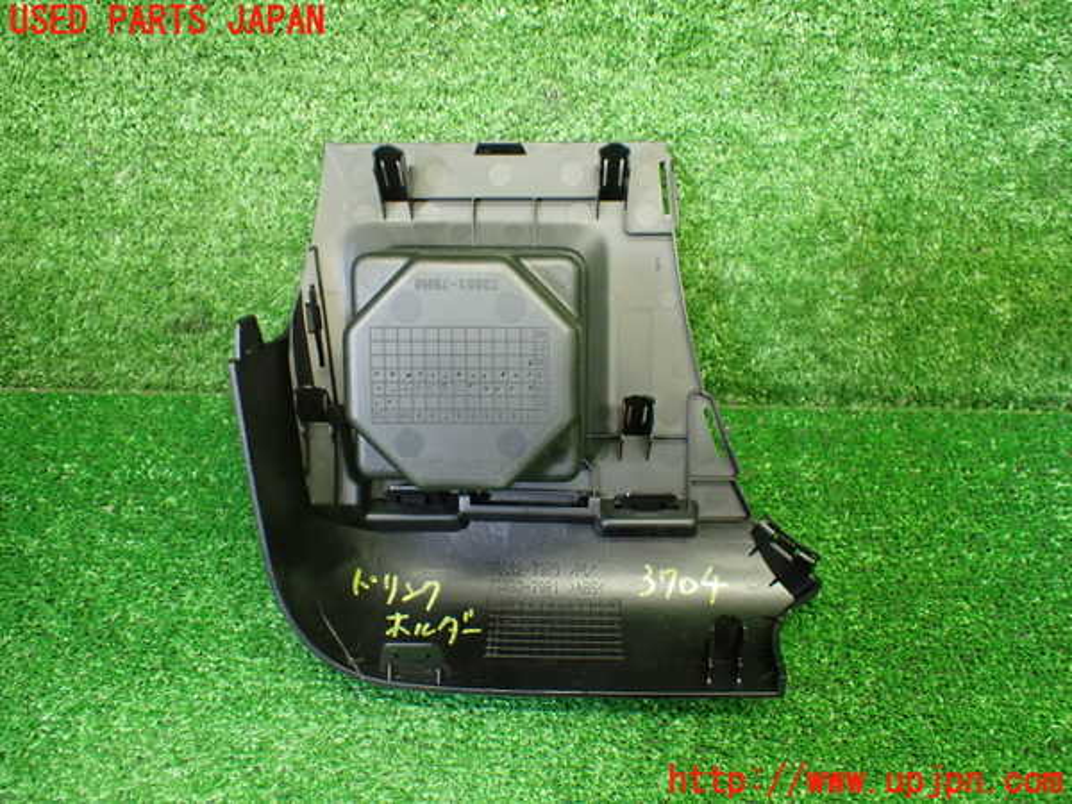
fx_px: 929
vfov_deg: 46.8
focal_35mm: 30
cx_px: 536
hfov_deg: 60.0
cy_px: 402
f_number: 2.3
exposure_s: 1/100
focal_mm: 5.4
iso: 800
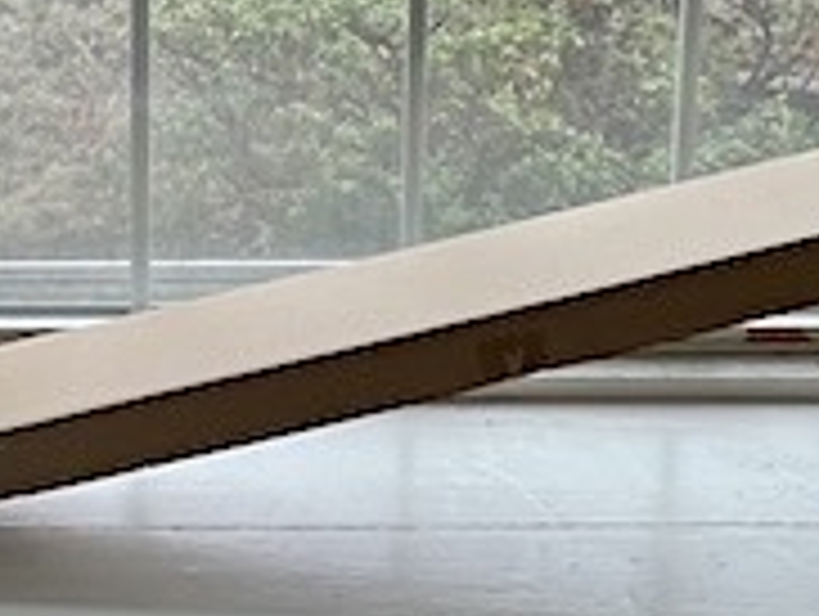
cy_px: -247
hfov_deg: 33.6
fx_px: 1350
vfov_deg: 22.2
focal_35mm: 57
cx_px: 306
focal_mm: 1.57
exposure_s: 1/120
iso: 40
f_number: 1.8
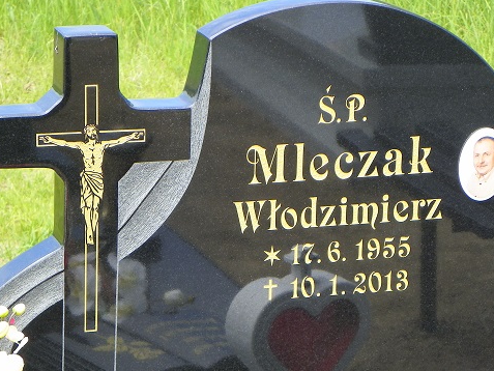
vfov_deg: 9.7
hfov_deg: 12.9
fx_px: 2184
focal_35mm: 153
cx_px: 238
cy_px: 222
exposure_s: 1/160
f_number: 4
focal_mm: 20.2
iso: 64
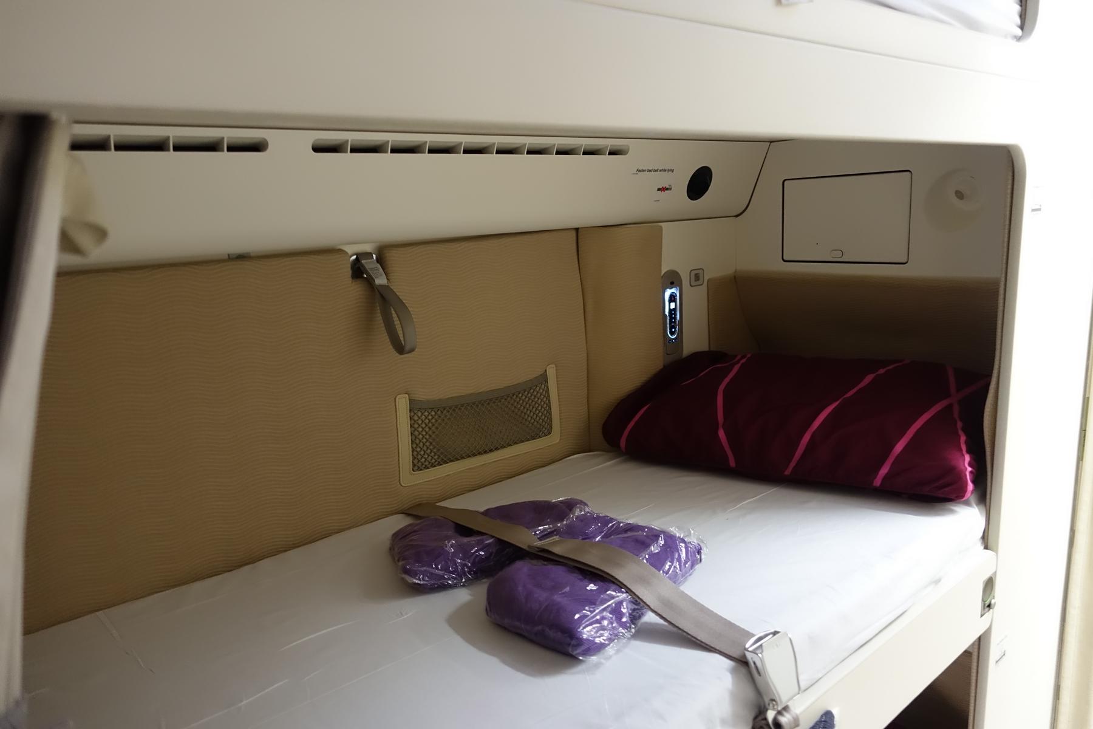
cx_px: 546
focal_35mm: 24
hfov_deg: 73.7
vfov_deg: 53.1
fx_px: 729
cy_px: 364
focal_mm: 8.8
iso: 800
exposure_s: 1/15
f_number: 1.8
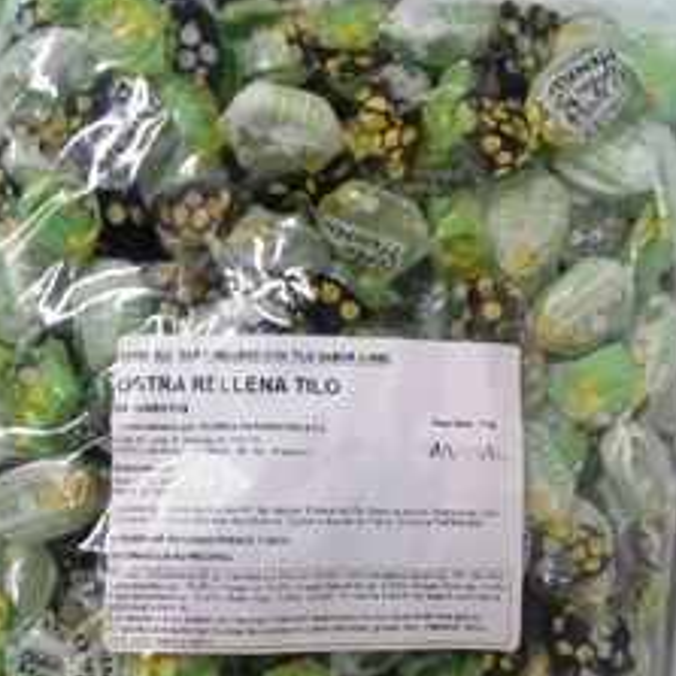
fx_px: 950
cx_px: 317
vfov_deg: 38.7
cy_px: 458
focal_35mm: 43
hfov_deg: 39.2
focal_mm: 3.3
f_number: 2.2
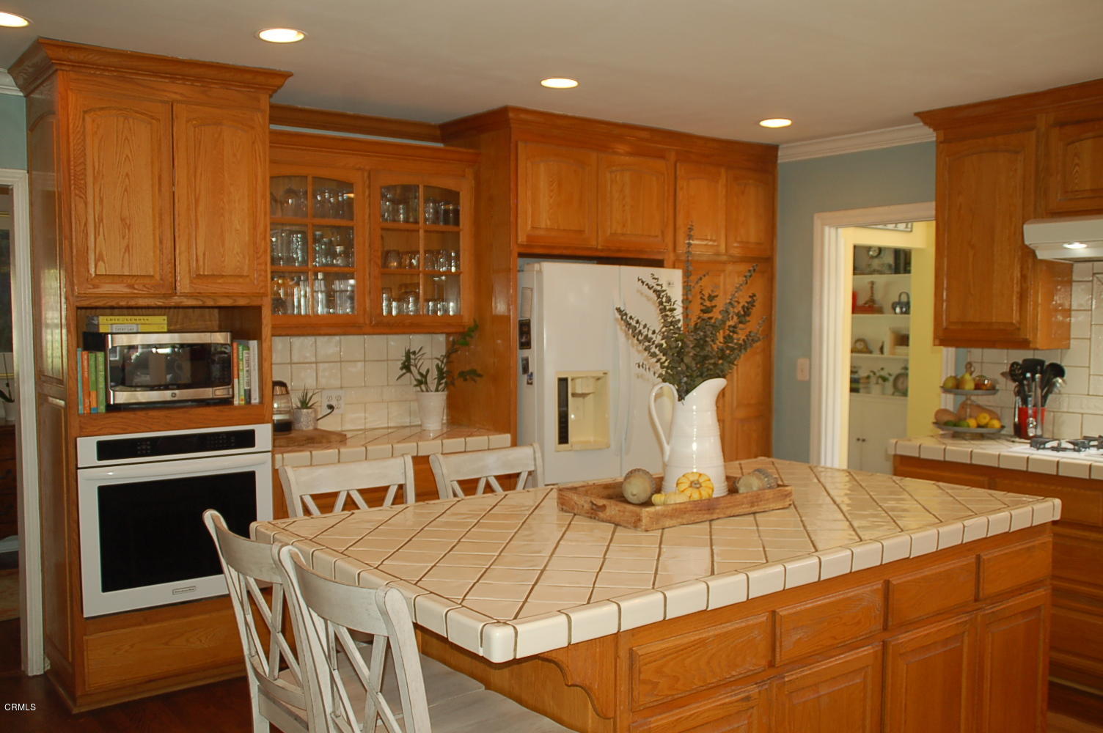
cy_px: 366
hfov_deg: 57.3
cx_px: 552
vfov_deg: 39.9
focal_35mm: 33
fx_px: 1010
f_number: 3.8
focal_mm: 22
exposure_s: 1/60
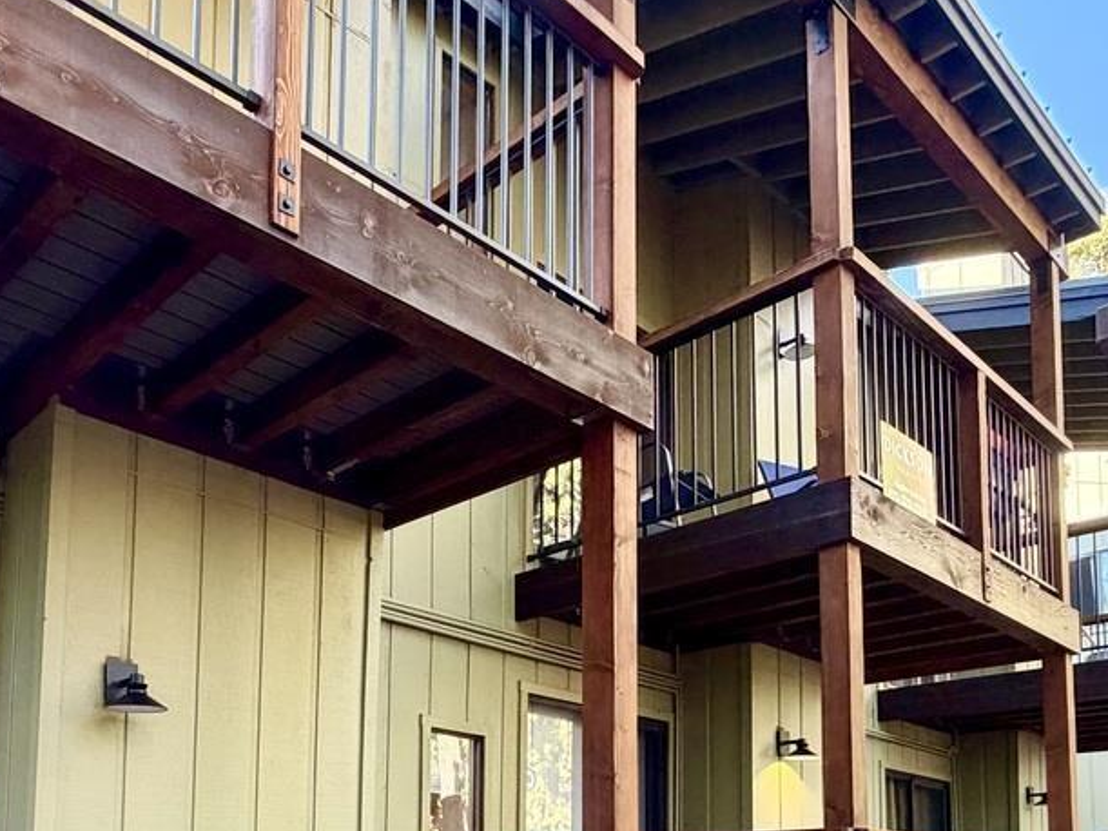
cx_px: 355
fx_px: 1056
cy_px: 811
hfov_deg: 54.1
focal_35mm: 33
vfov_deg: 38.6
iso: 320
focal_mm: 2.22
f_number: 2.2
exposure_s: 1/116
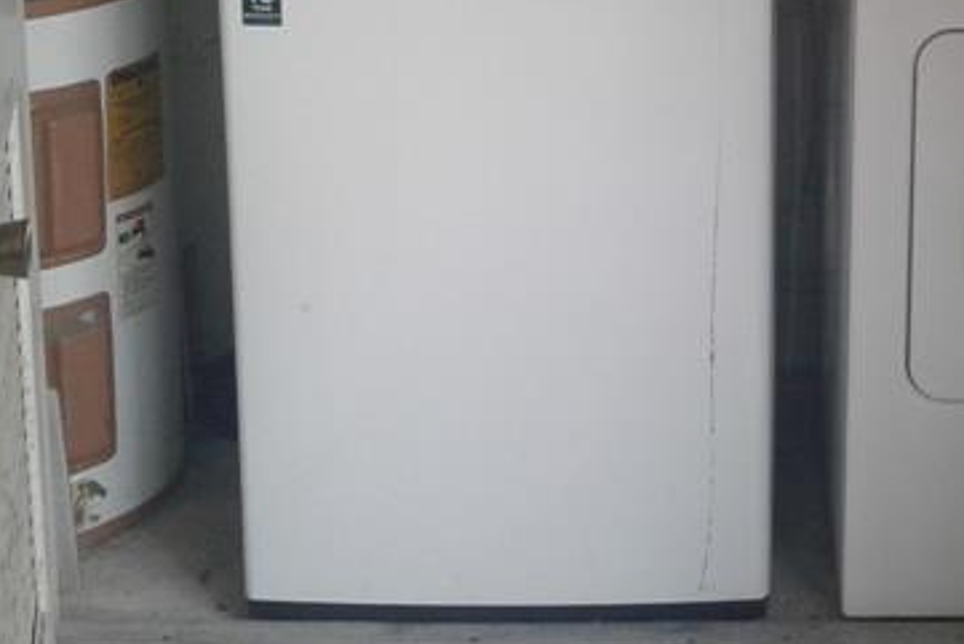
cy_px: -83
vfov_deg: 17.3
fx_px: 2036
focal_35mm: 76
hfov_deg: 26.1
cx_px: 782
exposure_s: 1/50
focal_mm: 3.3
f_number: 2.2
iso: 50
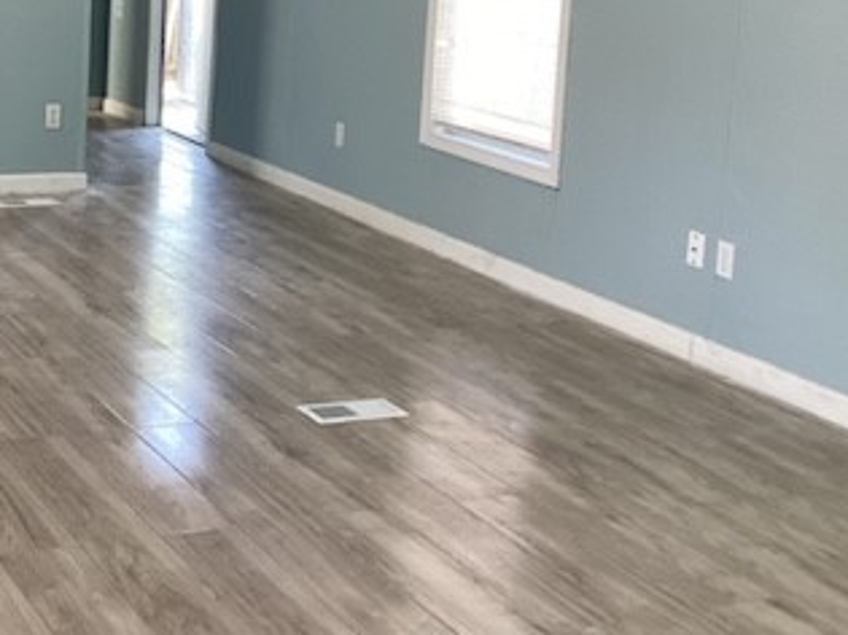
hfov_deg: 29.6
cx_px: 108
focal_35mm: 63
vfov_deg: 22.7
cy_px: 57
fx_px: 1543
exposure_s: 1/60
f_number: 2.4
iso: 80
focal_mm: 3.3
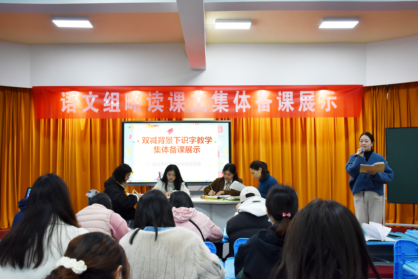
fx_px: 401
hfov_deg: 55.1
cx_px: 209
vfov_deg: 38.4
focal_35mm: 34
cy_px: 140
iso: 800
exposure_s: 1/100
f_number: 4.5
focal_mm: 23
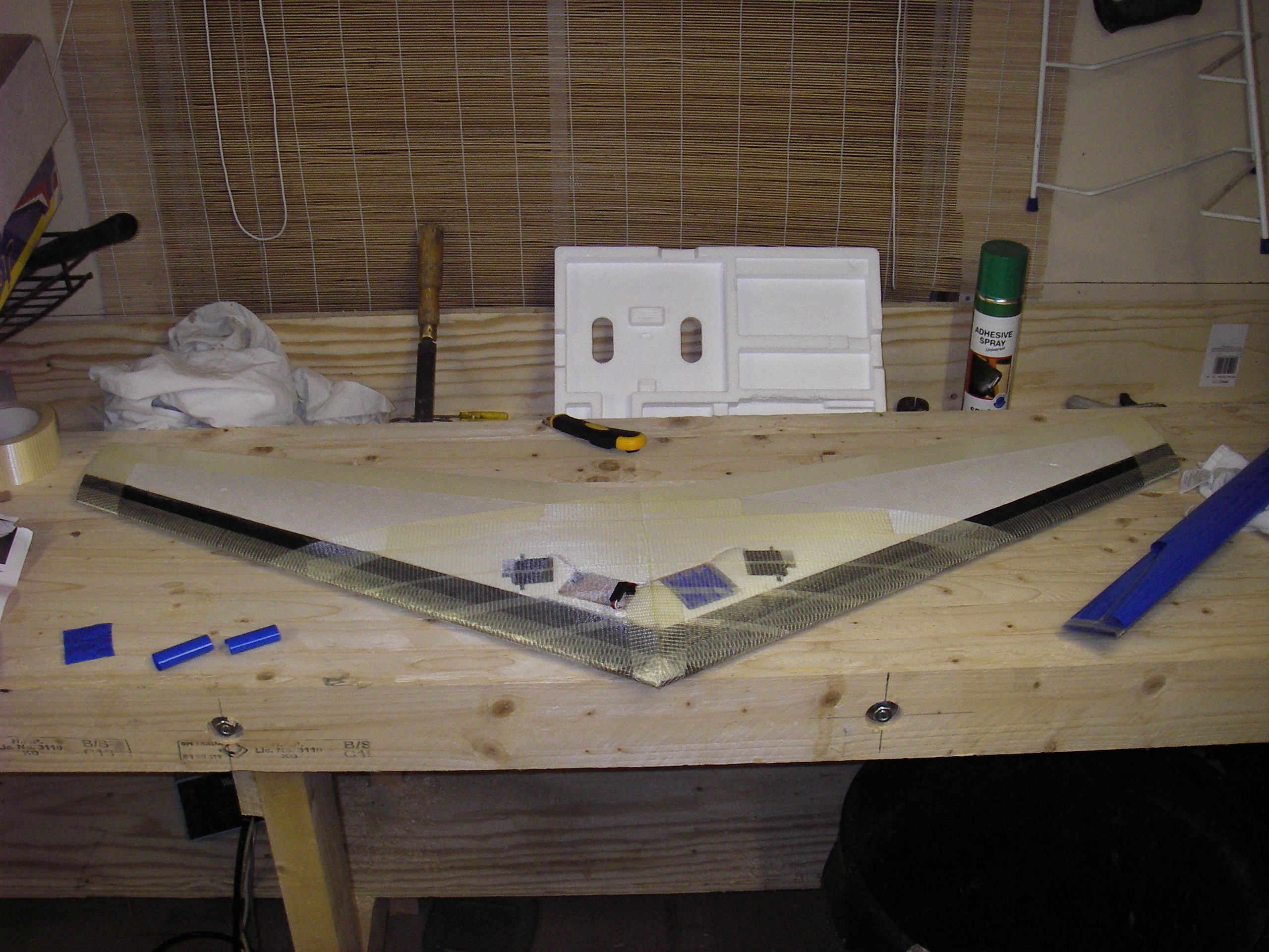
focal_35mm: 38
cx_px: 634
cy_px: 476
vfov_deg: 37.7
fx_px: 1393
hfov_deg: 49.0
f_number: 3.3
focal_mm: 6.3
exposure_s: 1/30
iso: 100
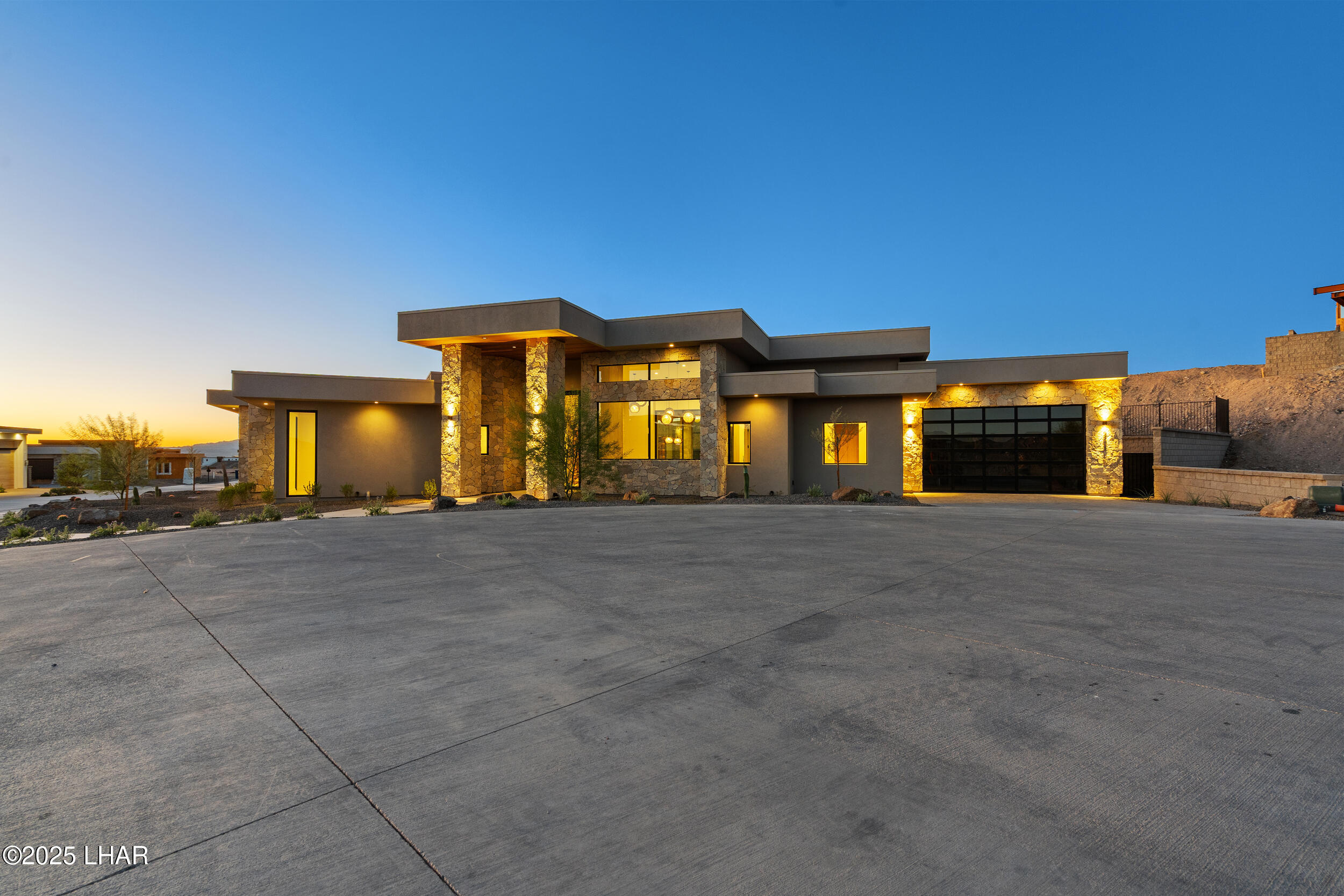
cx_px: 672
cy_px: 448
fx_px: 597
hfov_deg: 96.7
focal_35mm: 16
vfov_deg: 73.8
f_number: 8
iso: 400
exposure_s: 1.3
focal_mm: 16
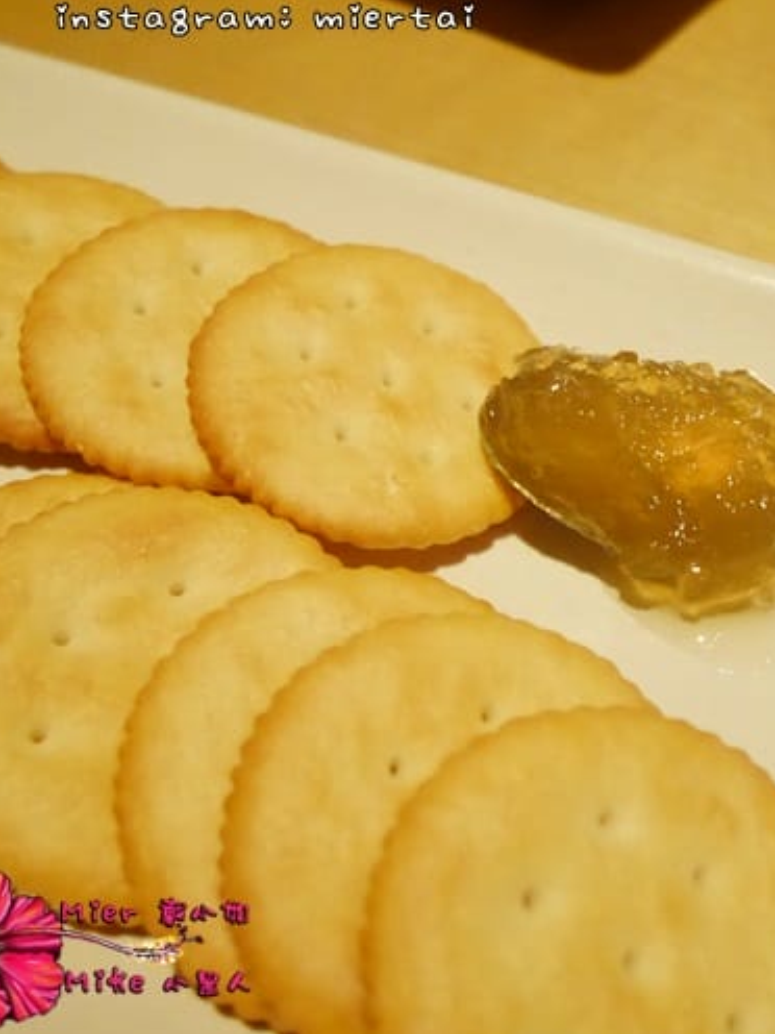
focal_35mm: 43
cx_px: 560
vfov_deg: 43.9
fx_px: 1284
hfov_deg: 33.1
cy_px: 517
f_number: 3.9
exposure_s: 1/60
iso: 6400
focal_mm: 16
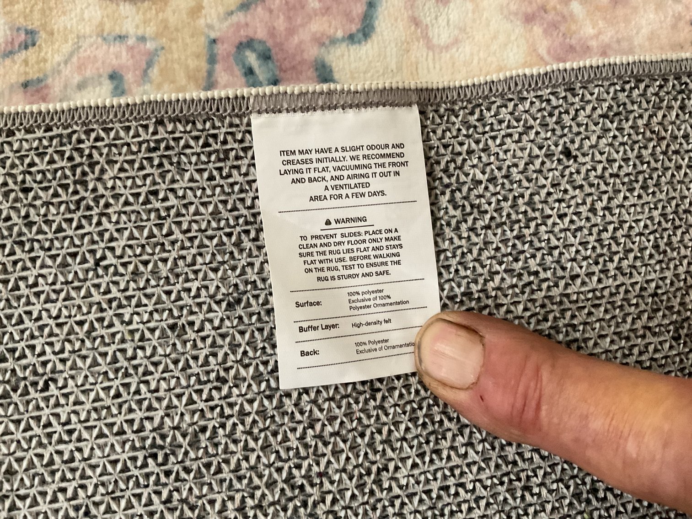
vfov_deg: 48.2
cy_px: 260
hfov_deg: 61.7
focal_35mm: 29
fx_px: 580
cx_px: 346
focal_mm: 3
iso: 200
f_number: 1.8
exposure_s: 1/40
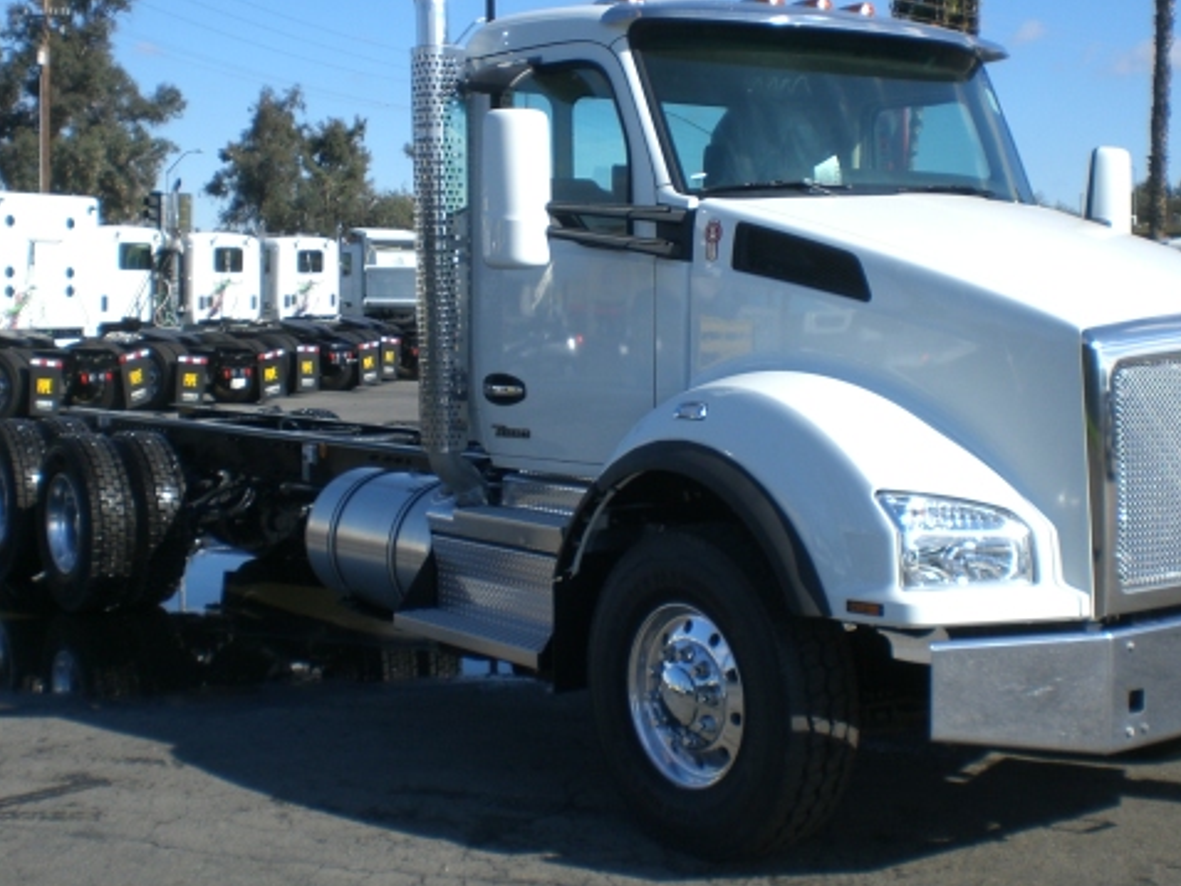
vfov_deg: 28.6
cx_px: 661
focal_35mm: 51
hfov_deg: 37.4
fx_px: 1740
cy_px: 428
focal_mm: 6.3
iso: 50
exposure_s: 1/500
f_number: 4.4
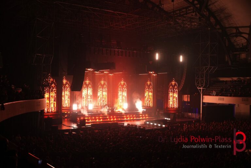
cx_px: 126
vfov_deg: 33.0
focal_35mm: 40
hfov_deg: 47.9
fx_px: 282
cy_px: 84
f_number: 4
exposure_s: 1/160
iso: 1600
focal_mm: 27
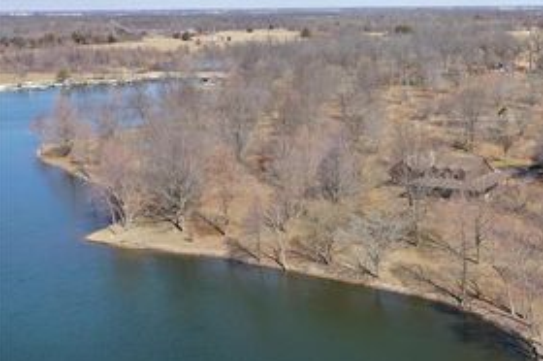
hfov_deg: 37.2
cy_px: 168
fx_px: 753
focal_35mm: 50
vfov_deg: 26.9
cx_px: 483
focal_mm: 10.26
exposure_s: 1/500
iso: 100
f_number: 5
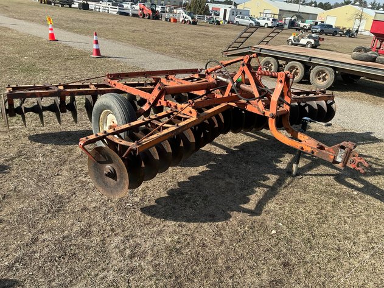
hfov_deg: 63.5
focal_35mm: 28
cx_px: 192
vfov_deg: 49.7
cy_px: 144
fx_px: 311
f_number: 1.8
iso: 25
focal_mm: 3
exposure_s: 1/898
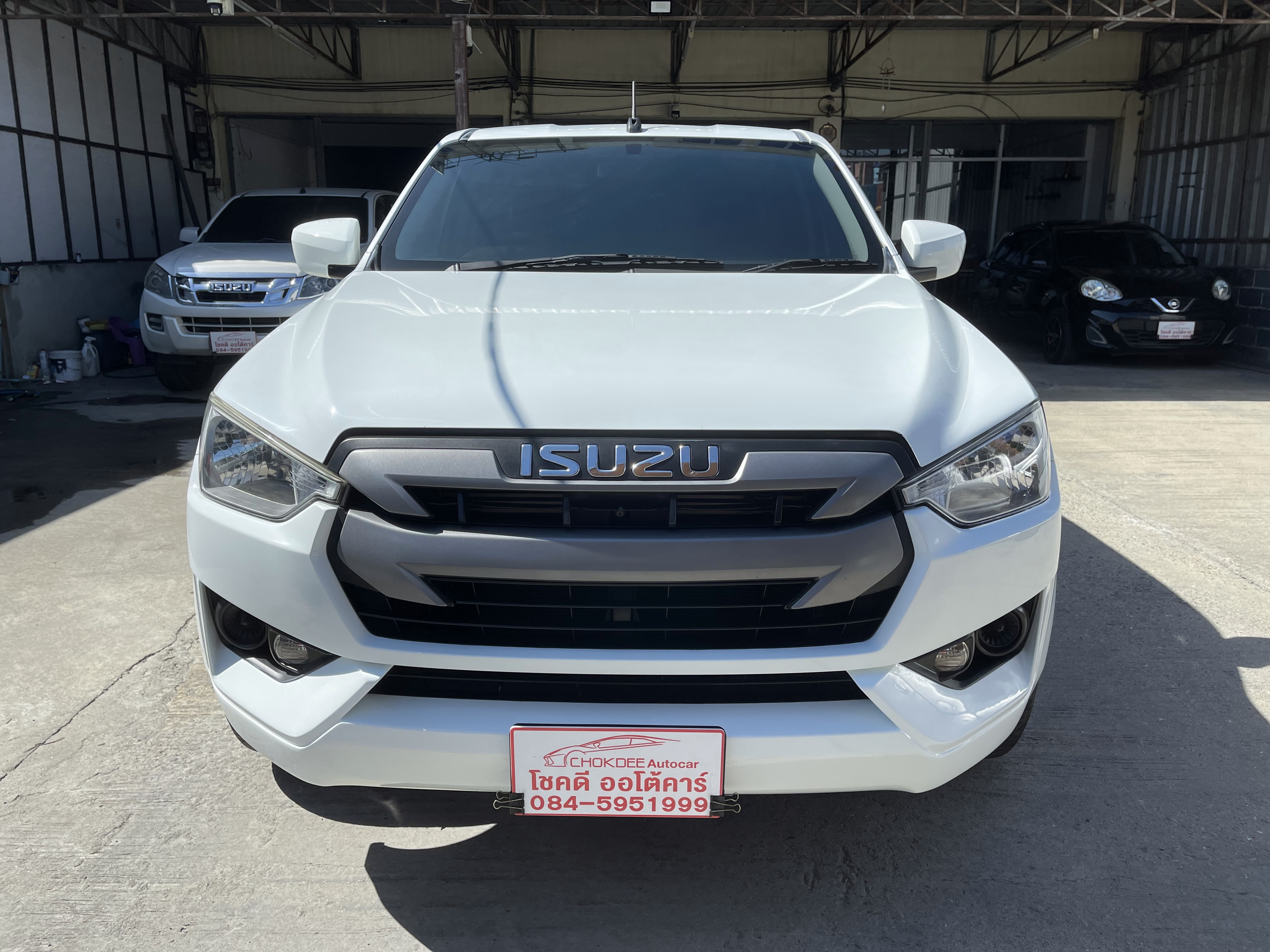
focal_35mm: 25
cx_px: 635
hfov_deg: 69.4
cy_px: 476
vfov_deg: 54.9
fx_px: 917
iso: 32
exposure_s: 1/4717
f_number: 1.6
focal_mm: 5.1
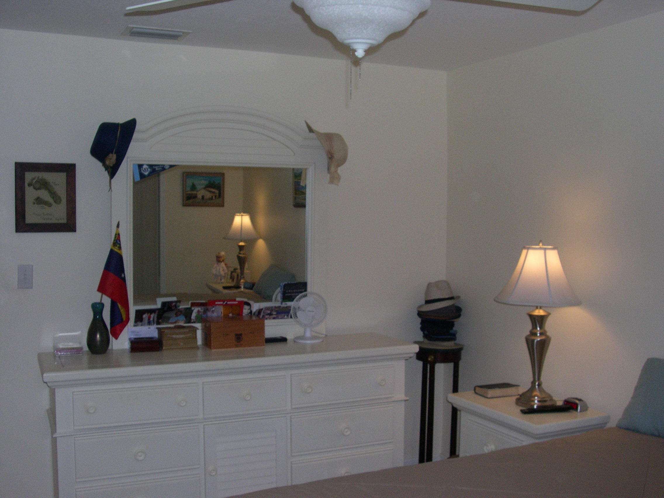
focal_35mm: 38
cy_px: 249
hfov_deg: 49.0
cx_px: 332
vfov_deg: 37.7
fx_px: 729
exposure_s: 1/60
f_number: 7.6
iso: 254
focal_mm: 8
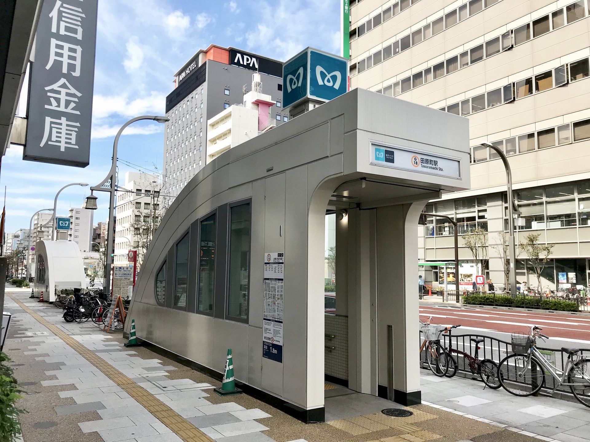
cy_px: 221
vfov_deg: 49.7
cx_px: 295
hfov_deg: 63.4
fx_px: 477
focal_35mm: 28
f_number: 1.8
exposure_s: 1/1277
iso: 20
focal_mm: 3.99
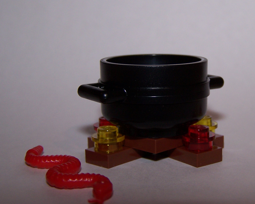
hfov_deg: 24.8
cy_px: 89
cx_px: 192
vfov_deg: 20.2
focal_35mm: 76
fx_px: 574
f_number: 3
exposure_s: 1/60
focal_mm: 8.5
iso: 80
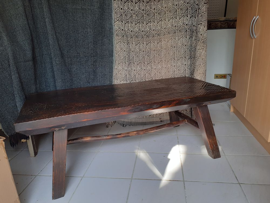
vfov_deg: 51.4
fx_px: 211
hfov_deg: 65.3
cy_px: 102
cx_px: 135
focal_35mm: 27
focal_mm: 3.6
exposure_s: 1/100
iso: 50
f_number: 1.9
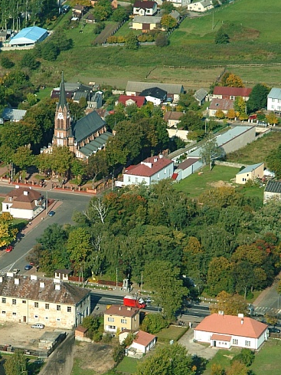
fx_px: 2324
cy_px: 201
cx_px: 15
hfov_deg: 6.9
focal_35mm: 215
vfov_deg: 9.2
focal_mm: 91
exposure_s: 1/1500
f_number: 6.7
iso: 400
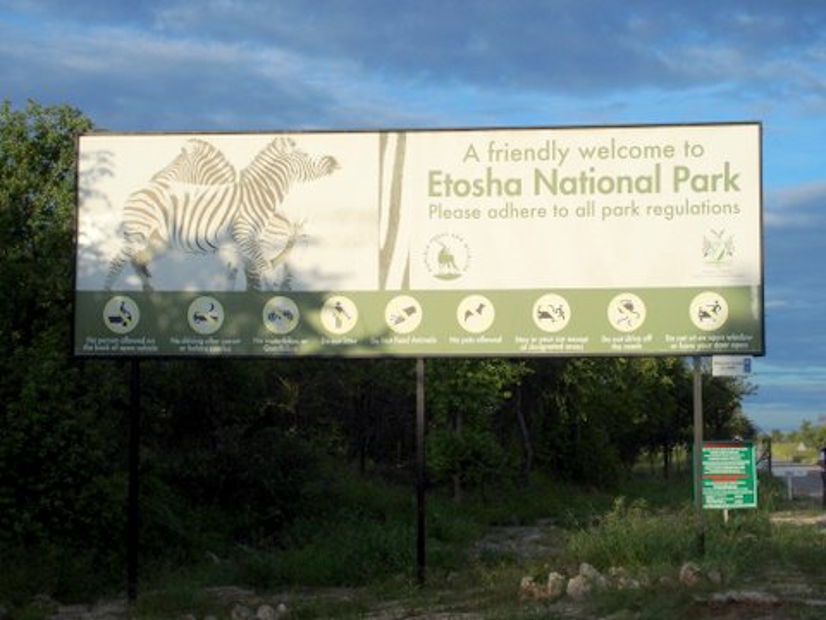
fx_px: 1670
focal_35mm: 70
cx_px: 413
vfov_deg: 21.0
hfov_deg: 27.8
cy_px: 310
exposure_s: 1/800
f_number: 5
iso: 100
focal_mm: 14.5
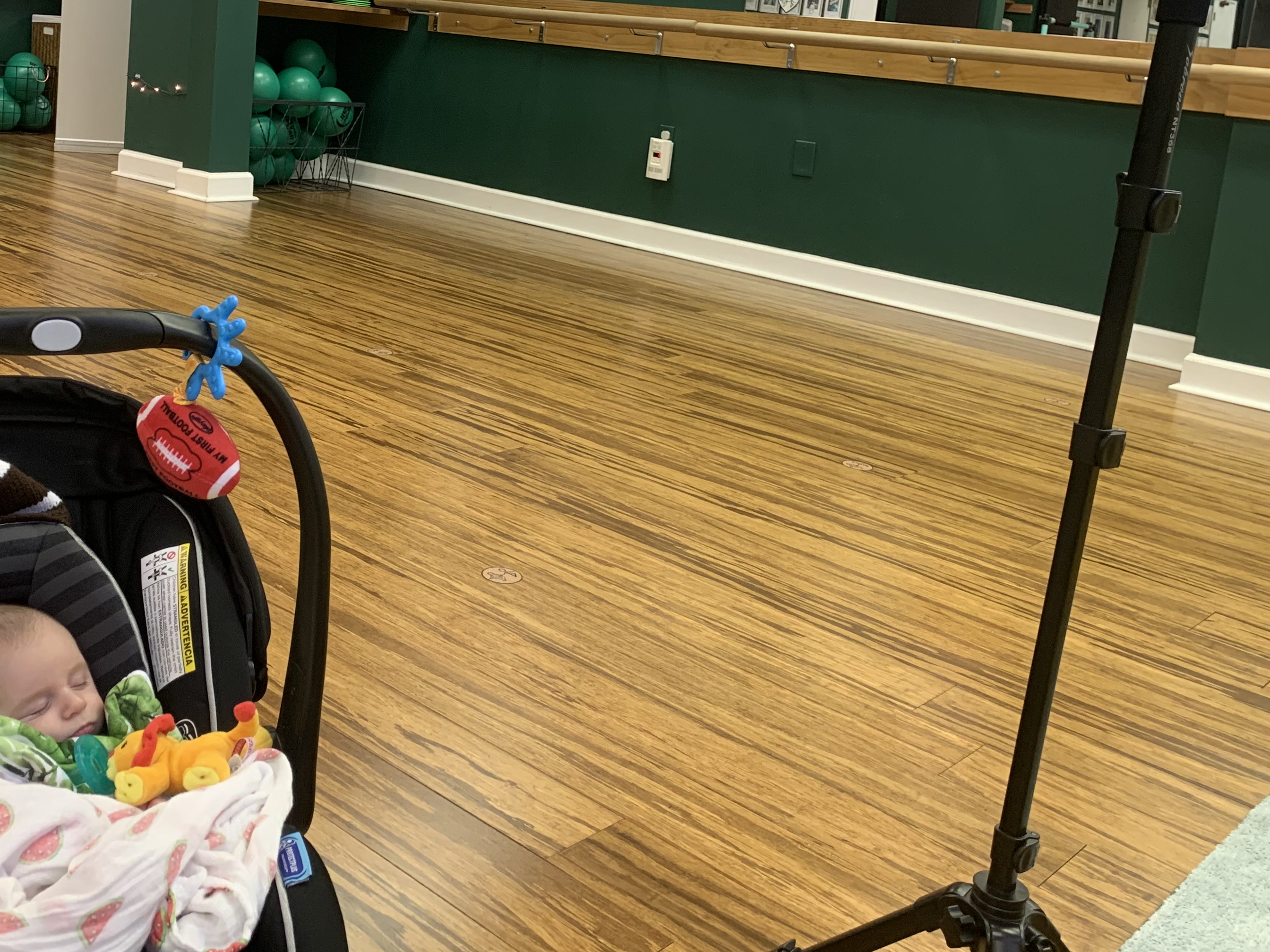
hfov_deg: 47.5
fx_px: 1431
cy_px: 273
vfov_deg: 36.2
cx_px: 483
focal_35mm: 39
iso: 125
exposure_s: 1/60
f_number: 1.8
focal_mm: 4.25
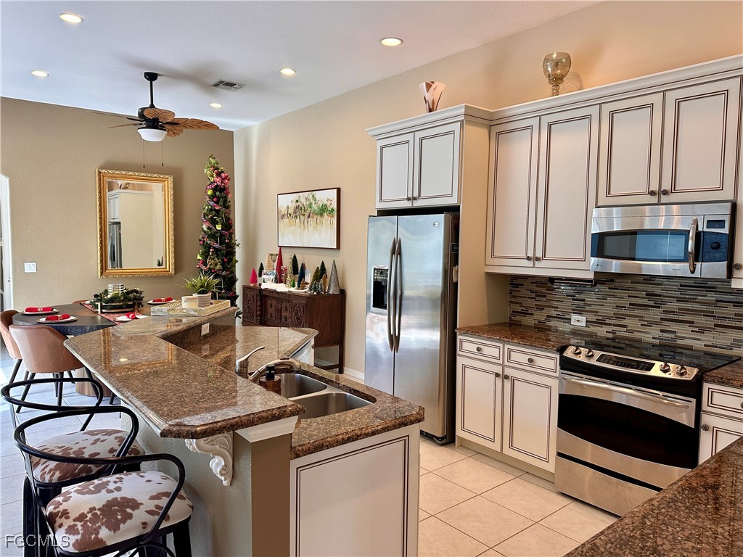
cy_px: 278
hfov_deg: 71.6
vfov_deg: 56.8
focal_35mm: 24
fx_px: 515
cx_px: 372
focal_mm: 6.86
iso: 160
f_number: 1.78
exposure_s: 1/120
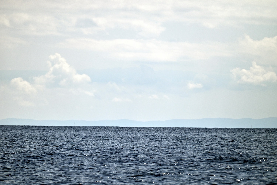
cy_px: 92
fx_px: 2001
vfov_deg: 5.3
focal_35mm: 260
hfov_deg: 7.9
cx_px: 138
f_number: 5.6
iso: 250
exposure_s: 1/8000
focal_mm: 260
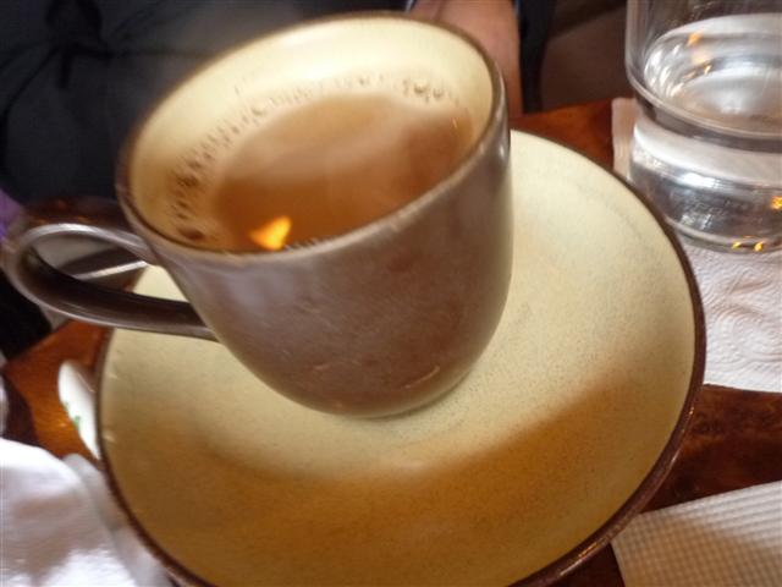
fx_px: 565
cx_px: 391
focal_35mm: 25
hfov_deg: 69.4
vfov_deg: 54.9
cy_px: 294
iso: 400
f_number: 2.8
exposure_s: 1/8
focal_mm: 4.4
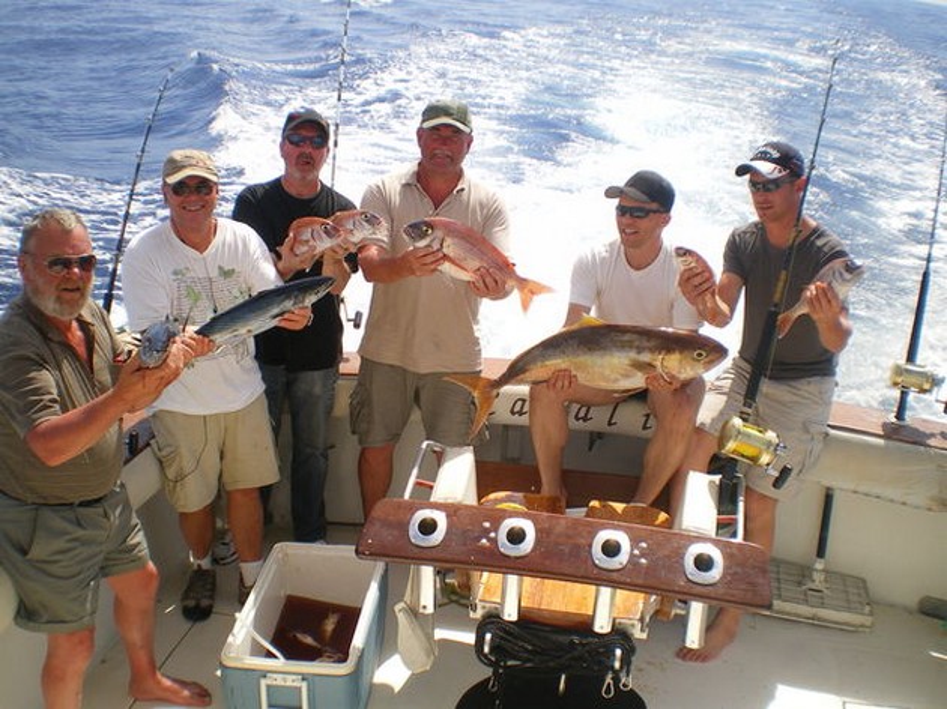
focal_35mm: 36
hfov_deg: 51.4
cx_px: 474
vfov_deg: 39.6
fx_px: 984
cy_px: 354
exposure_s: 1/400
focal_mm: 6.3
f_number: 4.6
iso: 50
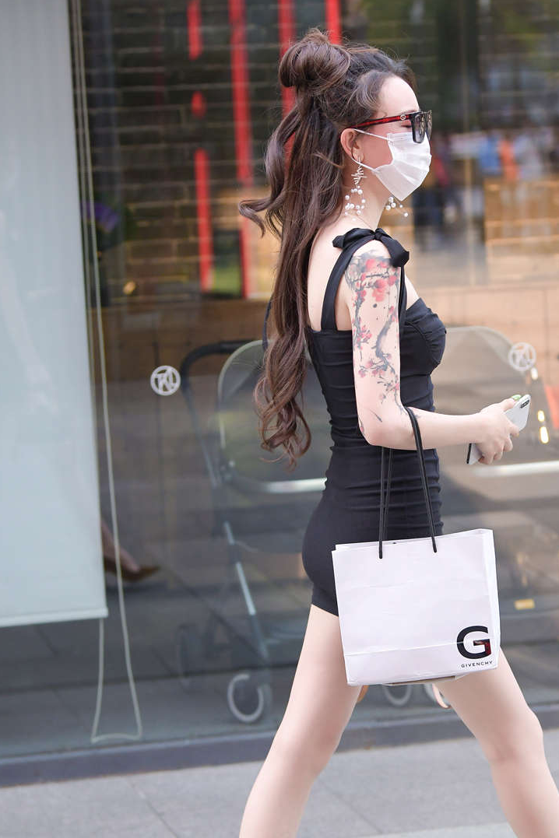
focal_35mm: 117
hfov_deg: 11.7
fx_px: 2725
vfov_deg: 17.5
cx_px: 413
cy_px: 480
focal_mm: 70
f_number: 3.5
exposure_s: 1/640
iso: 800
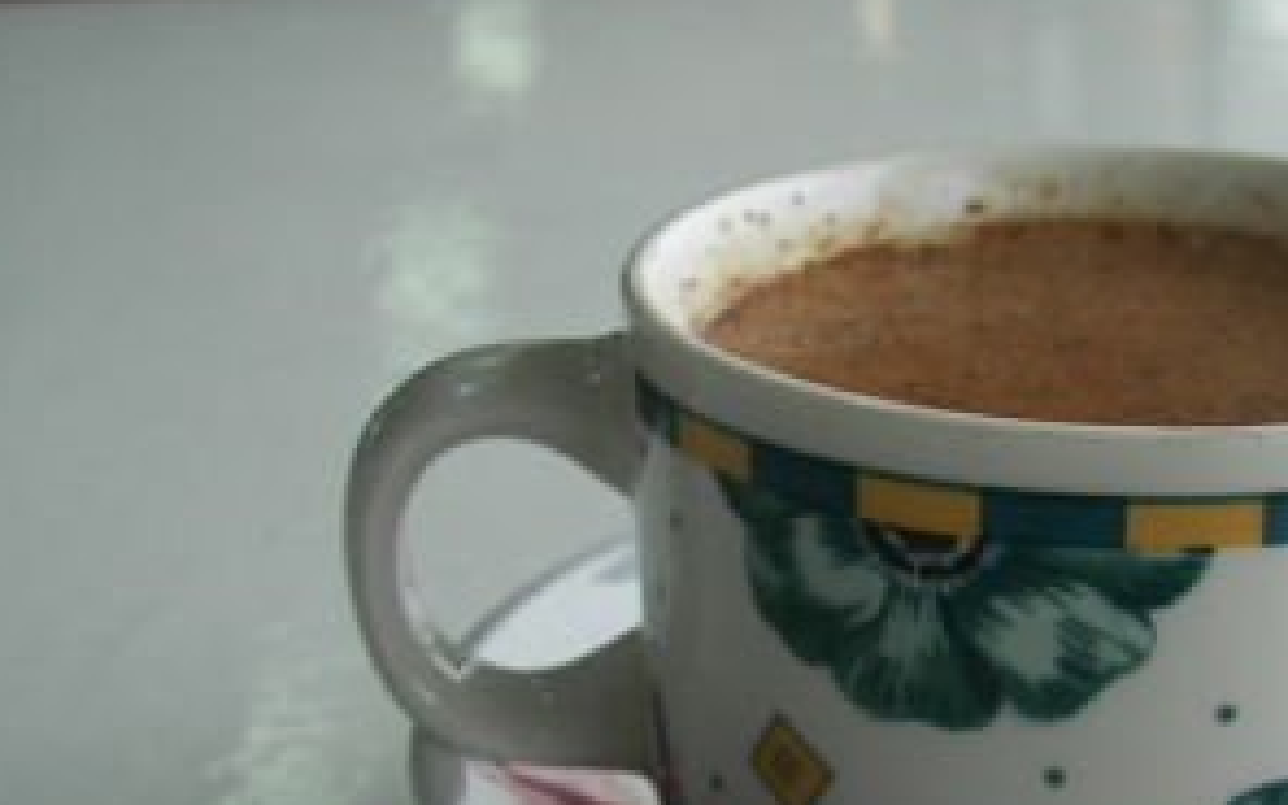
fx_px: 2492
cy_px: 720
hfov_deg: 28.6
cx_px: 962
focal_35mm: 71
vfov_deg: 18.1
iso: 50
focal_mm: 6
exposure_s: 1/60
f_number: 2.8
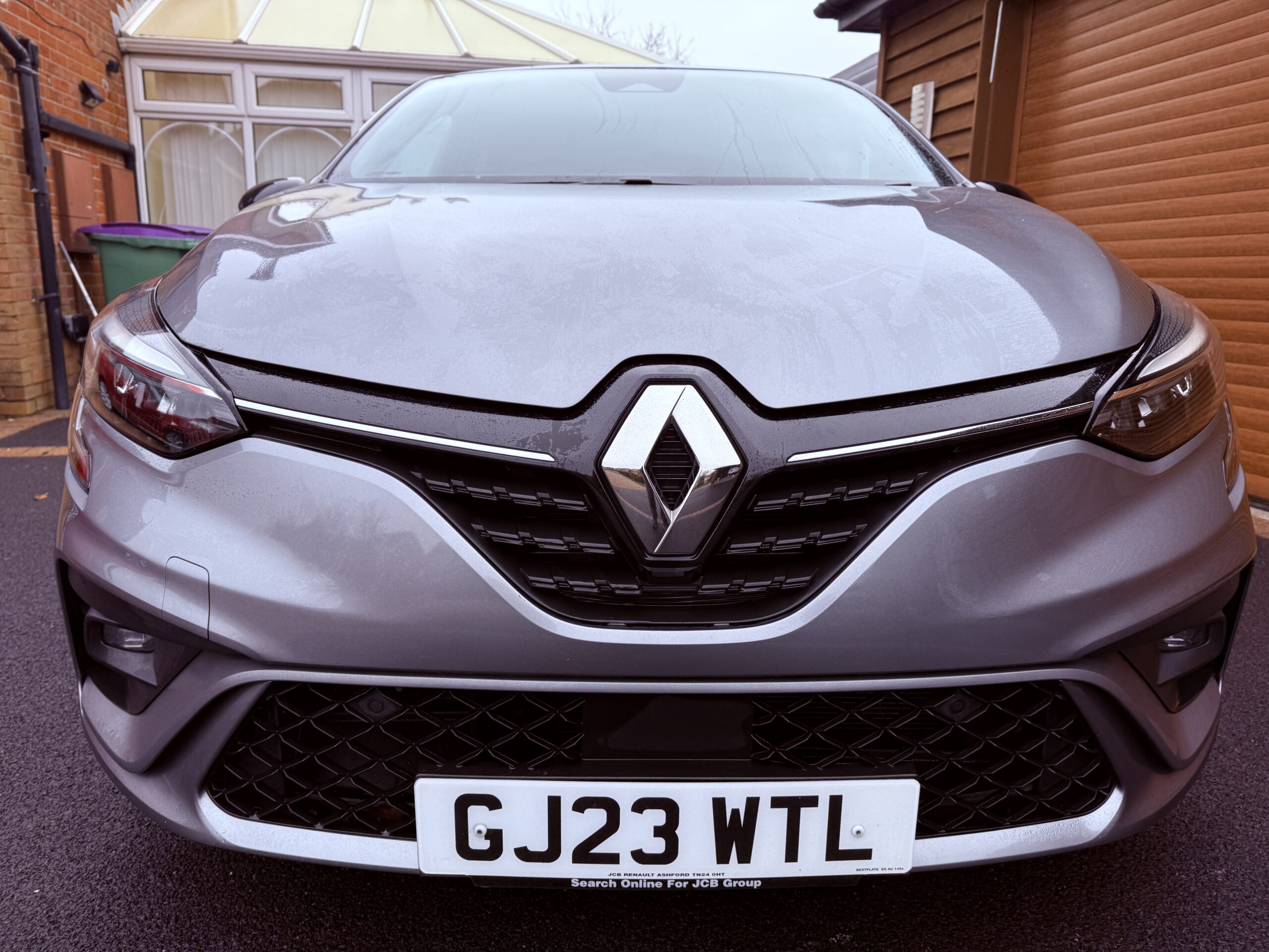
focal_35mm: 24
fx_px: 880
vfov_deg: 56.8
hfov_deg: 71.6
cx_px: 634
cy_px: 476
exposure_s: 1/121
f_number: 1.78
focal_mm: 6.76
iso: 64
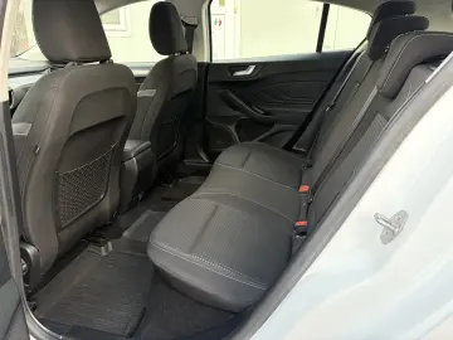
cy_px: 170
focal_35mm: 26
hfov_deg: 67.3
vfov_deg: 53.1
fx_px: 340
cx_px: 226
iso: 125
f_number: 1.6
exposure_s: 1/124
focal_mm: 5.96
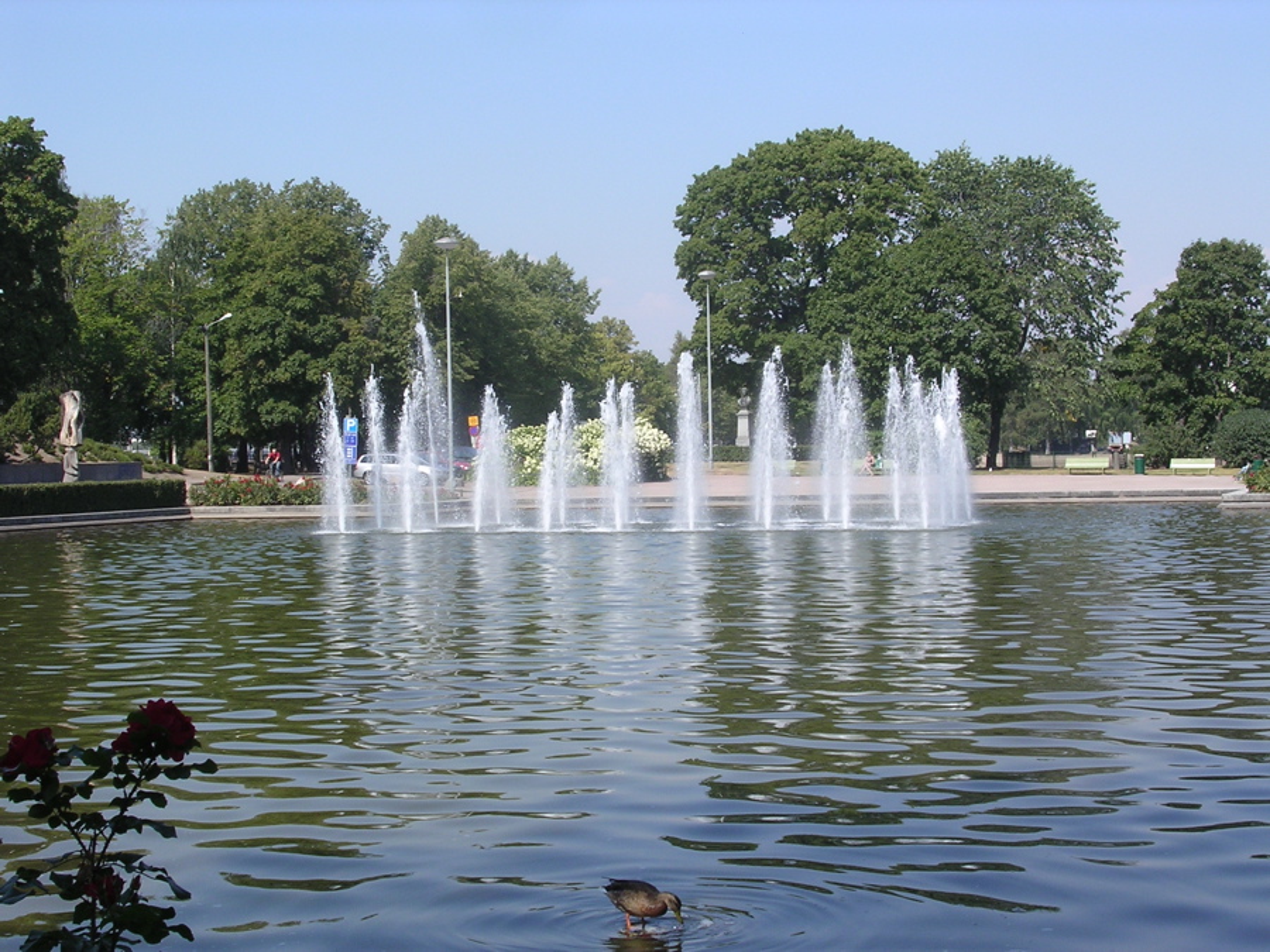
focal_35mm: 56
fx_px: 2055
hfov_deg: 34.3
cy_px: 476
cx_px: 635
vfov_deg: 26.1
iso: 100
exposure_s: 1/163
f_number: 6.6
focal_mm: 8.5
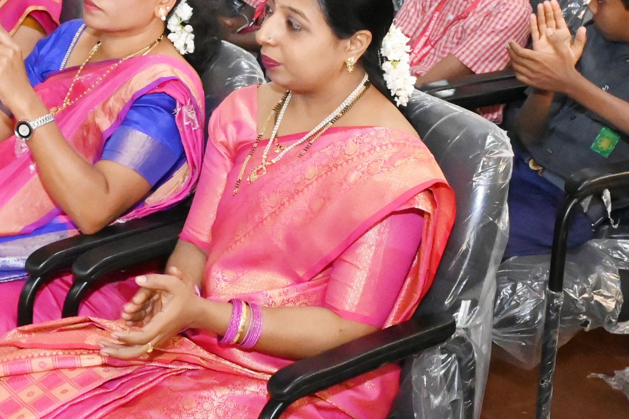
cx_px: 219
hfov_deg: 25.0
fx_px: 1415
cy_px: 98
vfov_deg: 16.8
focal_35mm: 81
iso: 12800
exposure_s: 1/125
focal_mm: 24
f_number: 7.1
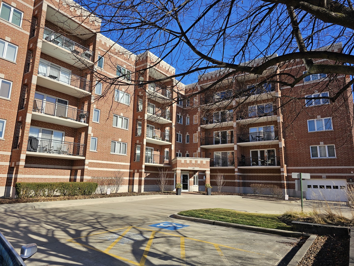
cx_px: 177
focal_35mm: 23
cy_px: 133
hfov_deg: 73.9
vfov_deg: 58.9
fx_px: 235
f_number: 1.7
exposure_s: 1/645
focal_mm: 6.3
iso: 10
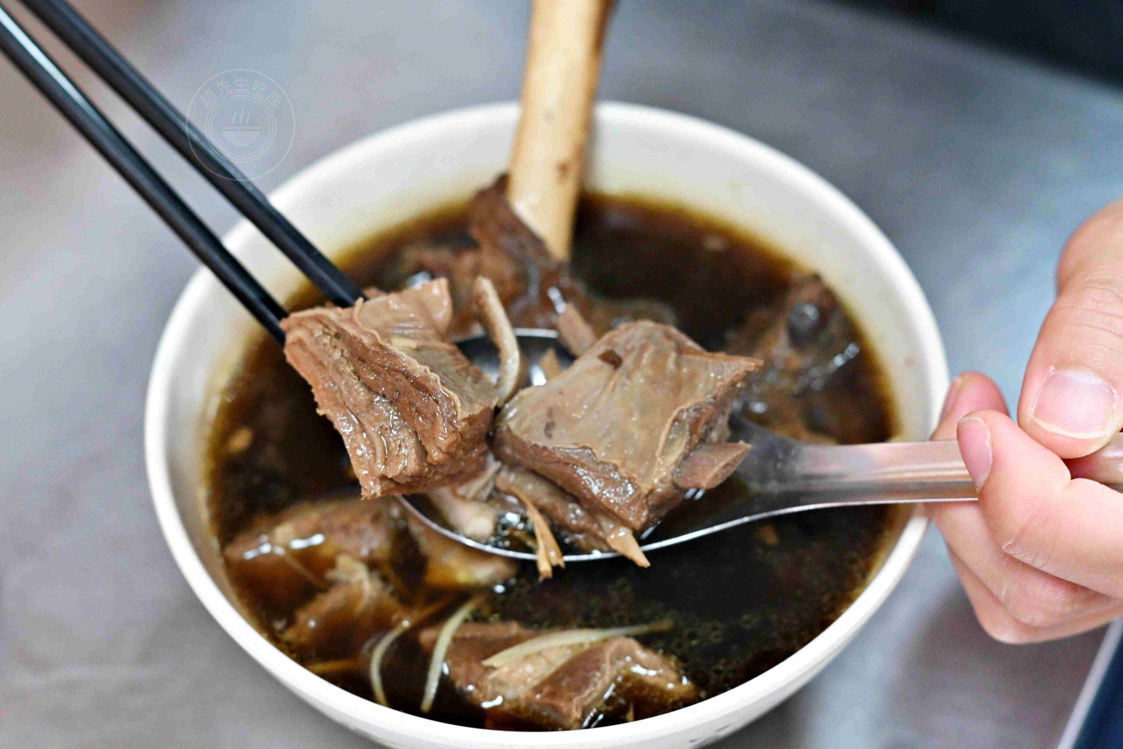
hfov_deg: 27.0
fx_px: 2340
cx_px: 562
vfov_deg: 18.2
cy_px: 374
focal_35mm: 75
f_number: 3.2
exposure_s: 1/200
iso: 3200
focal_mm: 50
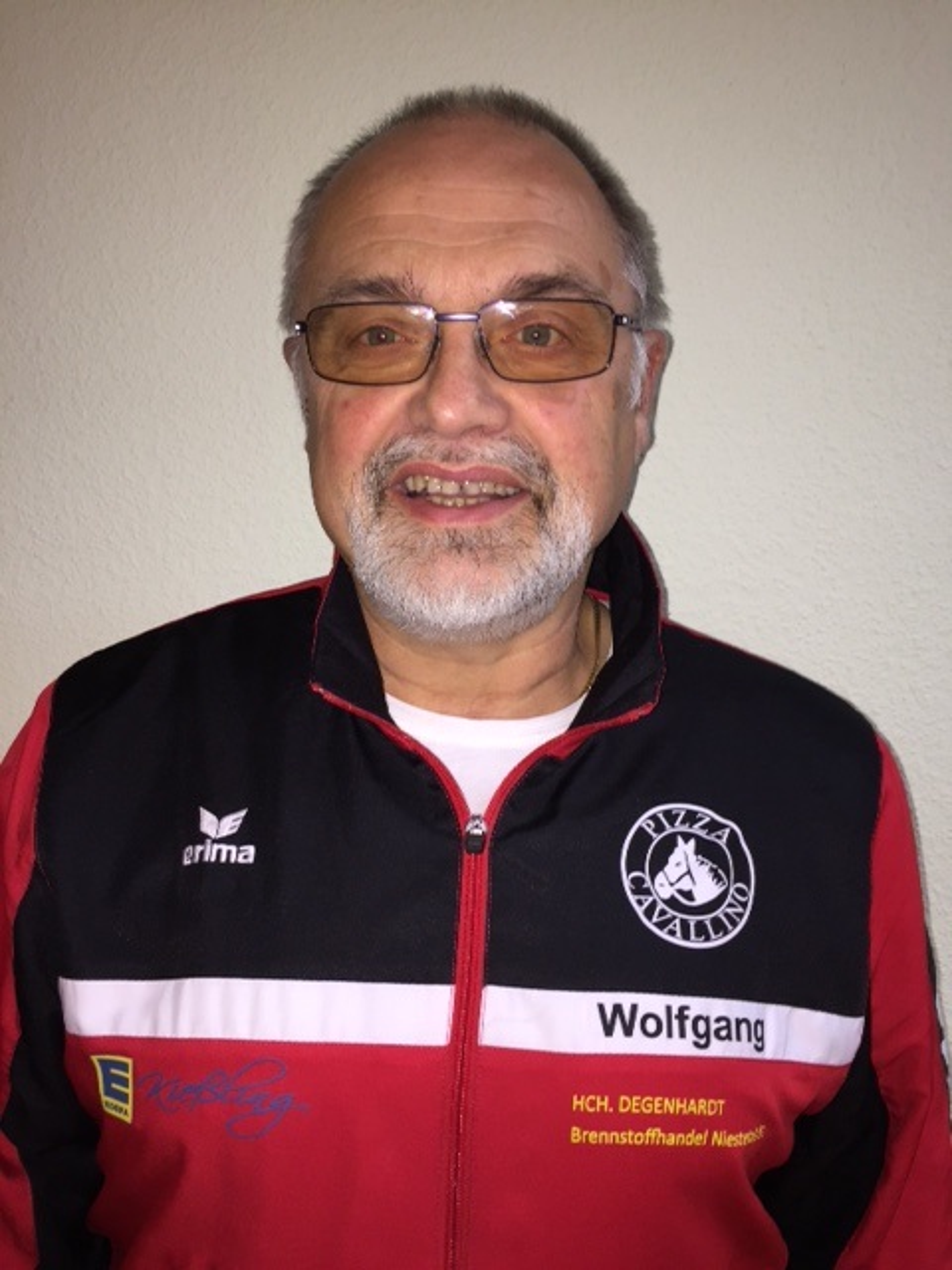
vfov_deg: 61.7
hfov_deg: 48.2
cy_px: 635
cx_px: 476
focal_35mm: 29
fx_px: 1063
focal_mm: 4.15
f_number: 2.2
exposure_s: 1/33
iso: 50
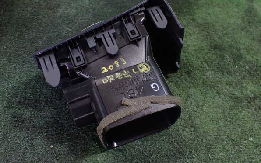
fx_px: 228
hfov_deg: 59.6
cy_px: 81
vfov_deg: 39.5
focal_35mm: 32
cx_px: 130
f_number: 2.3
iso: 800
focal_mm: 5.4
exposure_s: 1/100
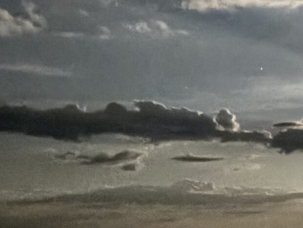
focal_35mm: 107
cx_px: 523
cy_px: 118
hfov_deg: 16.0
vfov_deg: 13.8
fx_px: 937
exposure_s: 1
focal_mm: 5.96
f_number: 1.6
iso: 6400
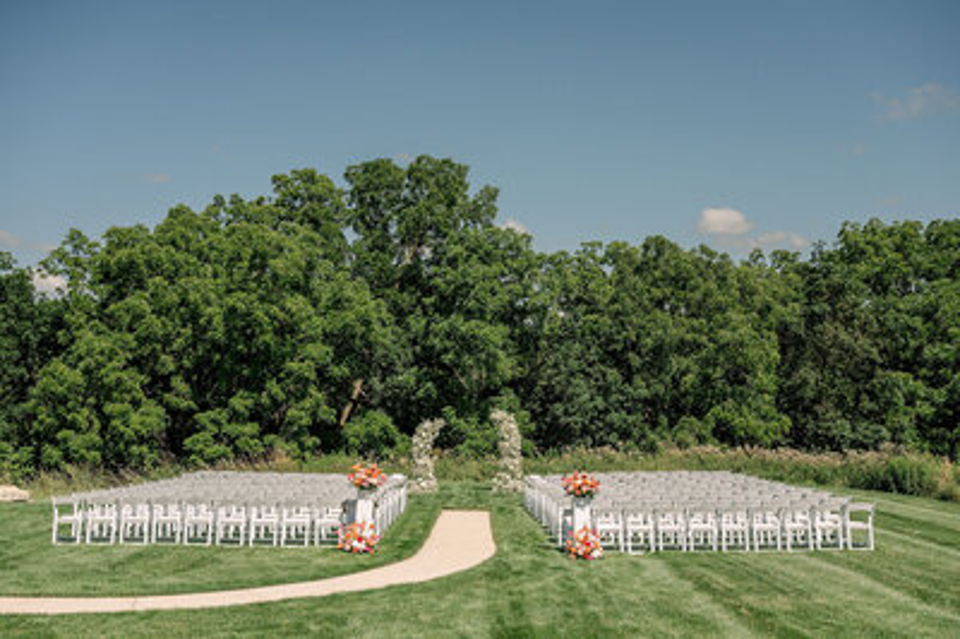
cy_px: 320
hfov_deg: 48.5
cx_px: 480
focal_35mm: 40
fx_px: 1066
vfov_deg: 33.3
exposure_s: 1/8000
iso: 400
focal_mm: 40
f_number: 4
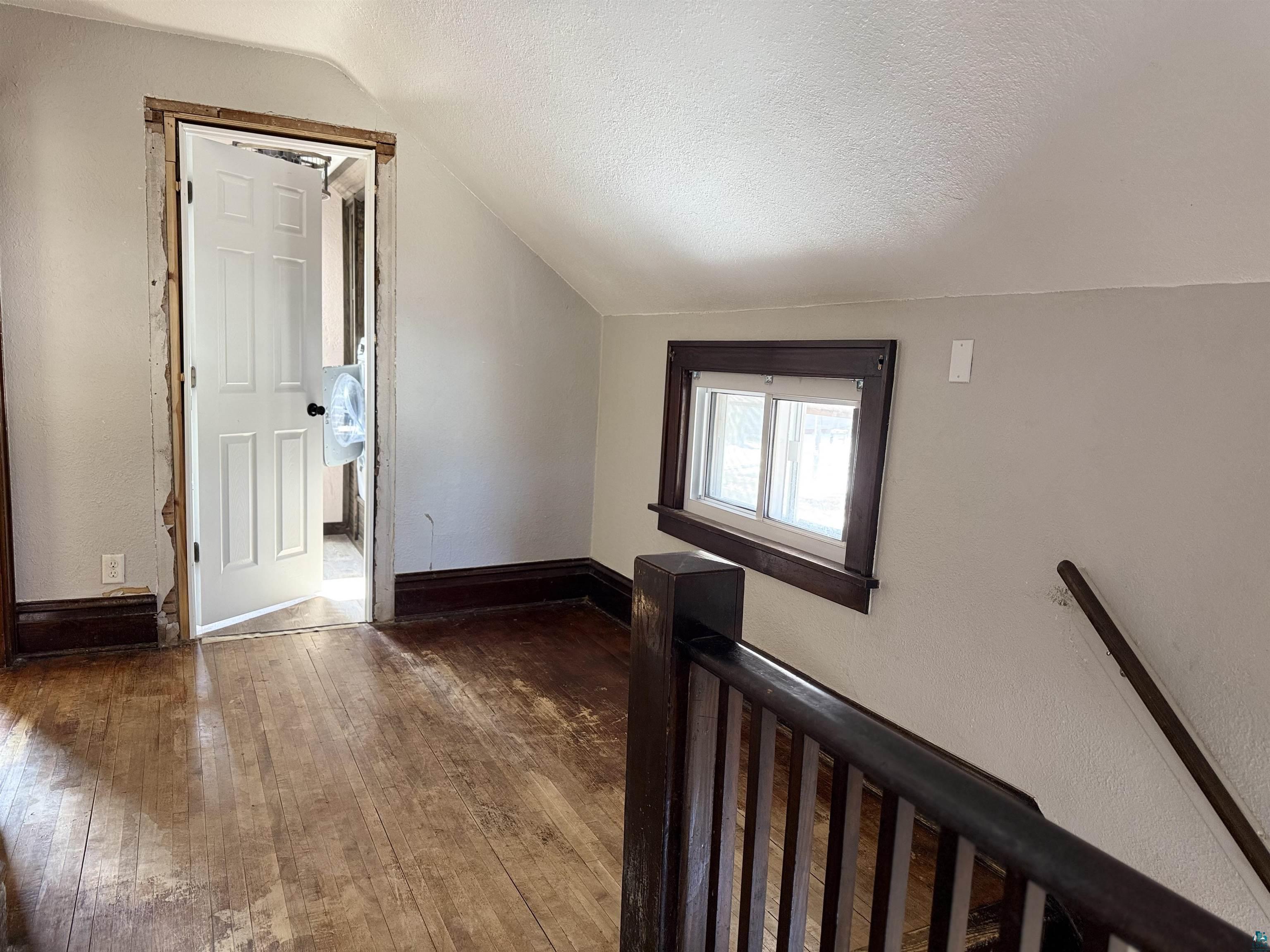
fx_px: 881
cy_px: 476
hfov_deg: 71.6
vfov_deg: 56.8
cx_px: 635
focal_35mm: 24
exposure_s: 1/60
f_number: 1.78
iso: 250
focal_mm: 6.76
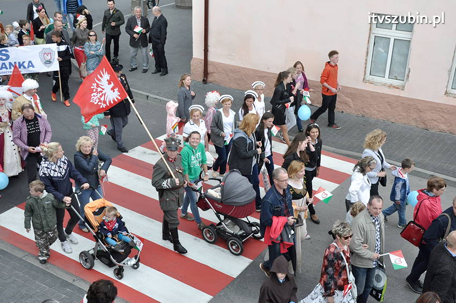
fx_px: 607
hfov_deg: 41.1
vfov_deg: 28.0
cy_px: 152
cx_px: 228
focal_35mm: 48
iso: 1250
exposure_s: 1/400
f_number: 10
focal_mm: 32
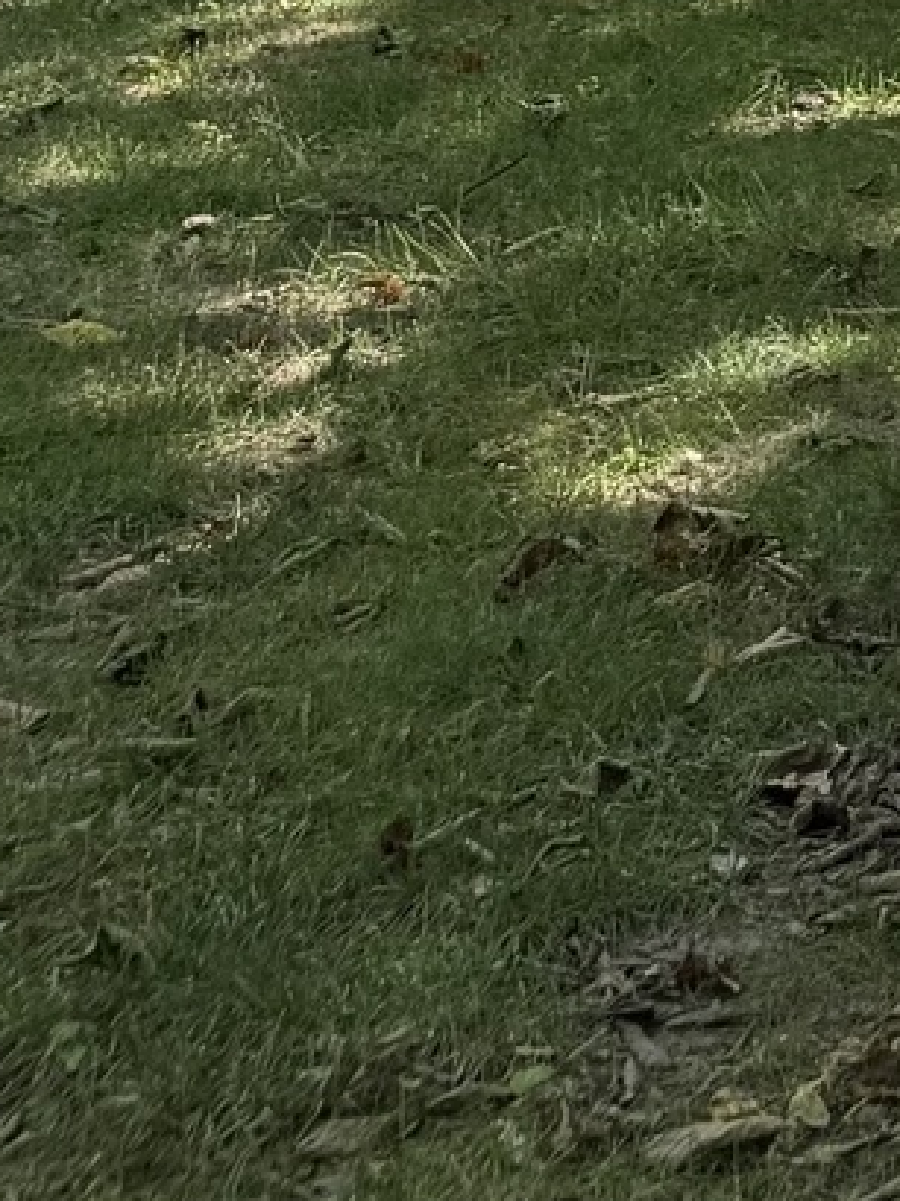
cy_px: -1989
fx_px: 4685
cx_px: 2067
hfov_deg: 9.8
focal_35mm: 135
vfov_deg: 11.3
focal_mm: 6.76
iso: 80
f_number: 1.78
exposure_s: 1/273
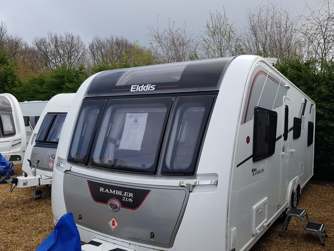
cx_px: 181
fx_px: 280
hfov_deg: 61.6
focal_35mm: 29
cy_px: 134
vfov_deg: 48.2
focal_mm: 4.2
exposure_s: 1/1040
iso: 50
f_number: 1.7
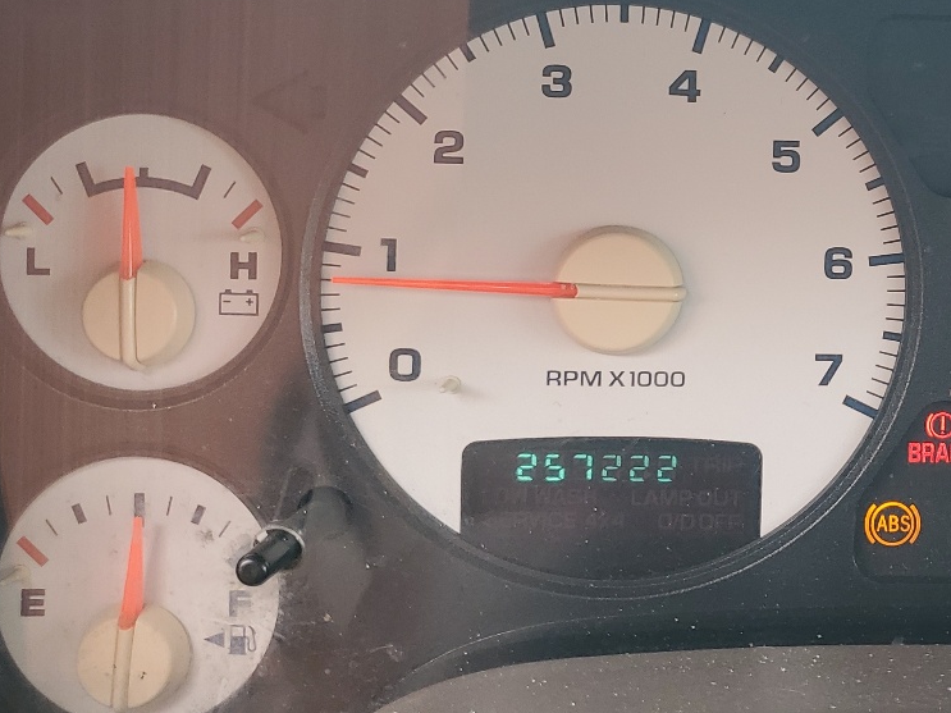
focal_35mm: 56
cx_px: 938
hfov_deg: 31.9
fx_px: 1538
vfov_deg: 25.9
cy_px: 232
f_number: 1.5
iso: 50
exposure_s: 1/111
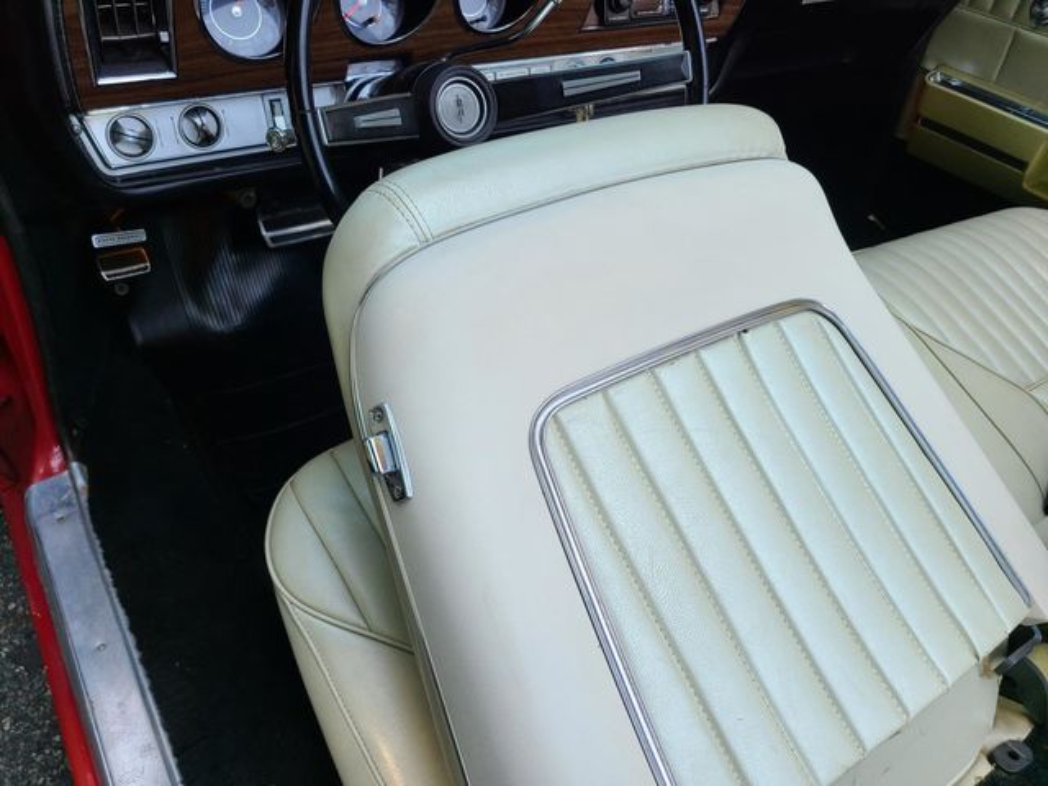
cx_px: 524
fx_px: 787
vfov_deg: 53.1
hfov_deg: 67.3
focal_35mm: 26
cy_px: 393
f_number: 1.8
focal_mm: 5.4
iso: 40
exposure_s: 1/309
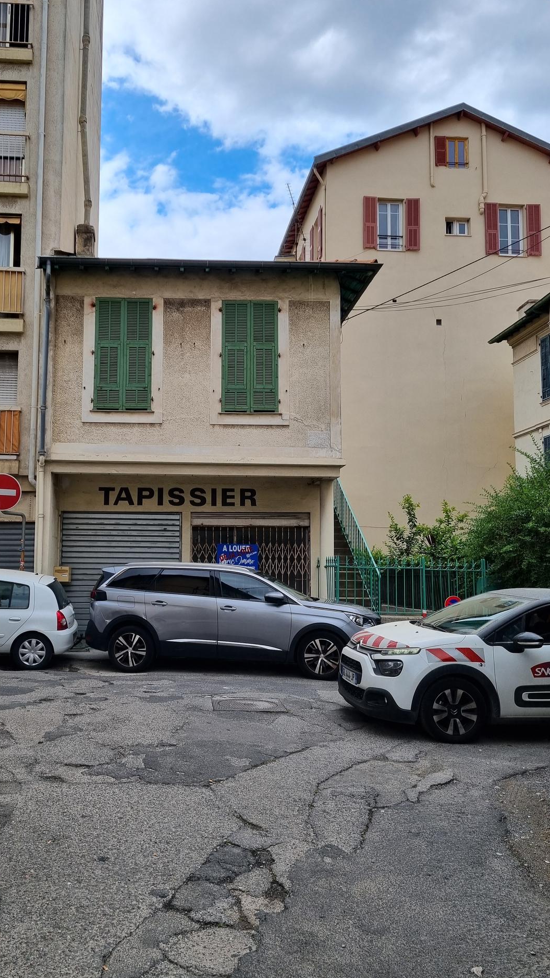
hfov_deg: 39.8
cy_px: 489
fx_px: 752
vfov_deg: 66.1
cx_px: 193
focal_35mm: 29
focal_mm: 5.4
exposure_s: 1/940
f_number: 1.8
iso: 50
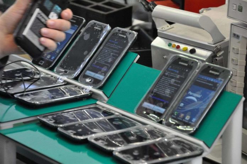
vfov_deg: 10.7
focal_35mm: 128
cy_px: 82
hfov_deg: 16.1
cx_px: 124
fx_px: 874
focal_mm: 85
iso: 1600
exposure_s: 1/80
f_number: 5.6
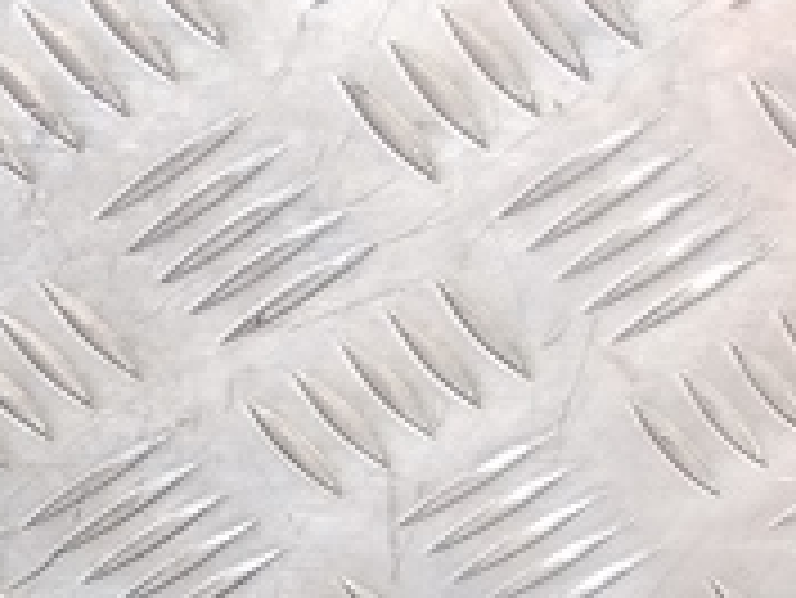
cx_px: -1048
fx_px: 3590
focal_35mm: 156
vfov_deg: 9.0
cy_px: 1183
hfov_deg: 10.9
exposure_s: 1/50
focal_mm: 4.11
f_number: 1.6
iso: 113
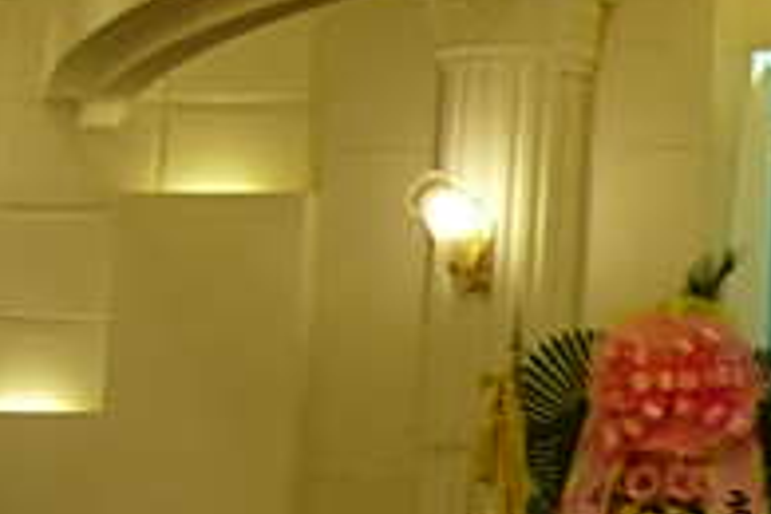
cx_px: 2016
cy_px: 641
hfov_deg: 8.7
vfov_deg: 6.6
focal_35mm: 208
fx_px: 4454
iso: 64
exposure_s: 1/46.5
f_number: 2.8
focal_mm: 7.8
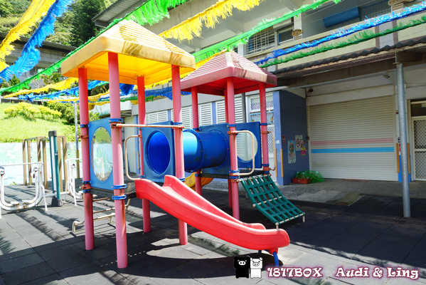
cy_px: 142
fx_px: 284
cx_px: 213
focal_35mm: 24
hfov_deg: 73.7
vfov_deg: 53.2
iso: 100
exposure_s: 1/125
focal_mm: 16
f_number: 5.6
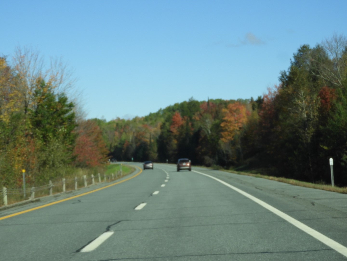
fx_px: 852
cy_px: 130
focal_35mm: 85
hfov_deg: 23.0
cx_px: 174
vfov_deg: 17.4
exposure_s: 1/640
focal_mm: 15.2
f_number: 4.5
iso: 100
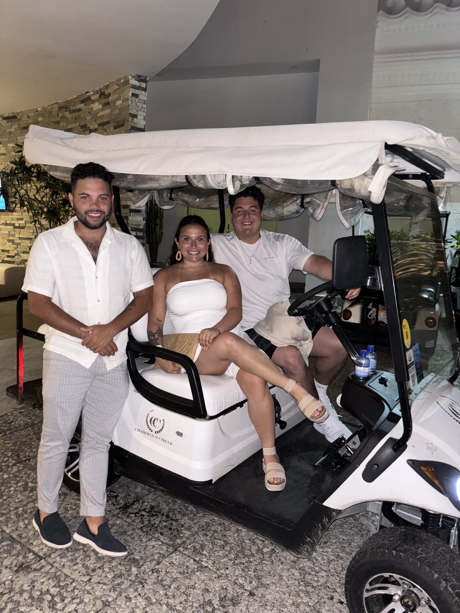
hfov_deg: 53.1
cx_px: 230
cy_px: 306
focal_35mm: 26
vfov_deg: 67.3
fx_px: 461
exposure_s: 1/4
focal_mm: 5.96
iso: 160
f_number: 1.6
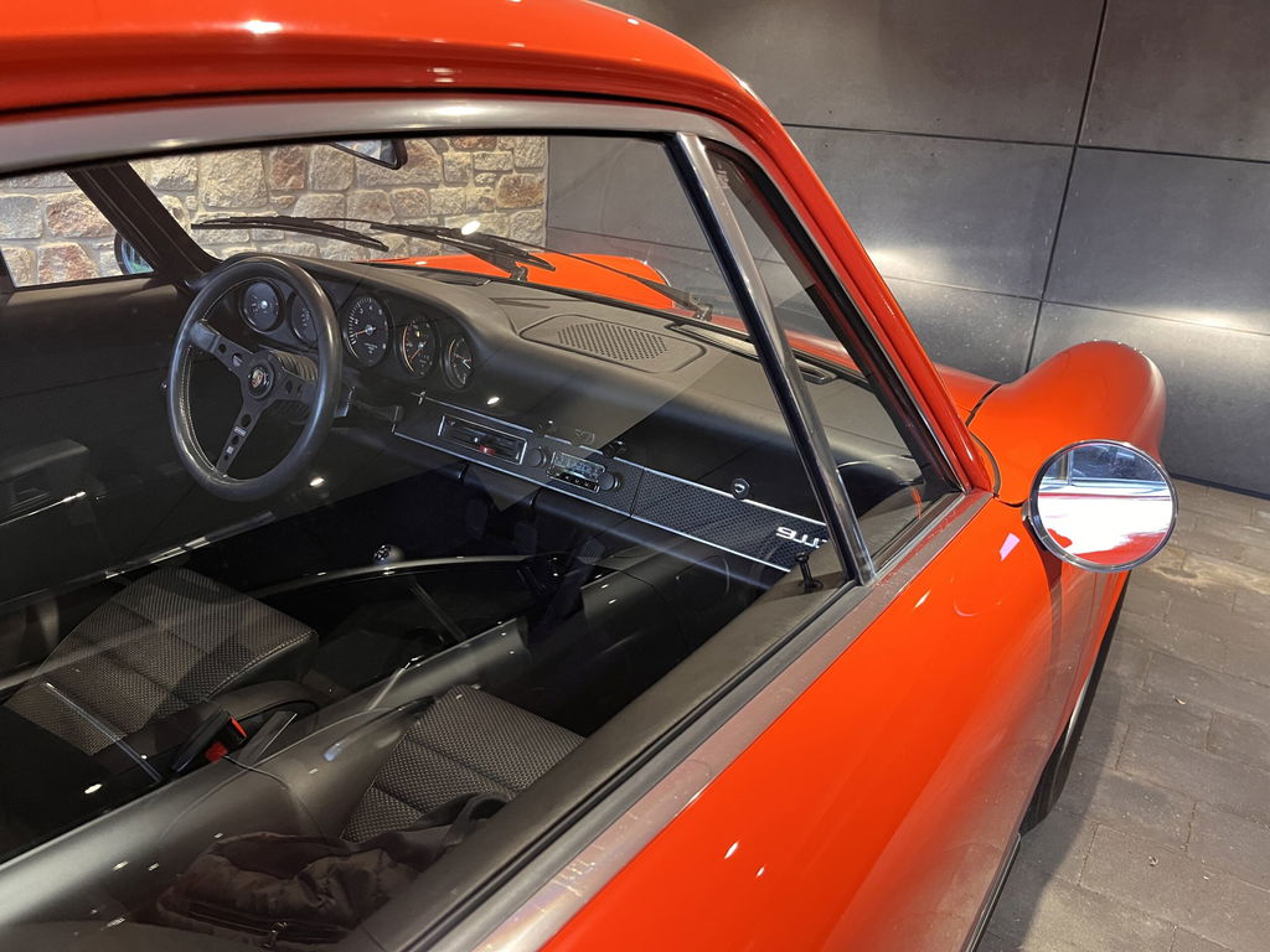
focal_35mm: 26
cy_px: 476
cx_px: 635
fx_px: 954
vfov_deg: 53.1
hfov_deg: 67.3
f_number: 1.6
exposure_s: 1/50
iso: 400
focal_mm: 5.1
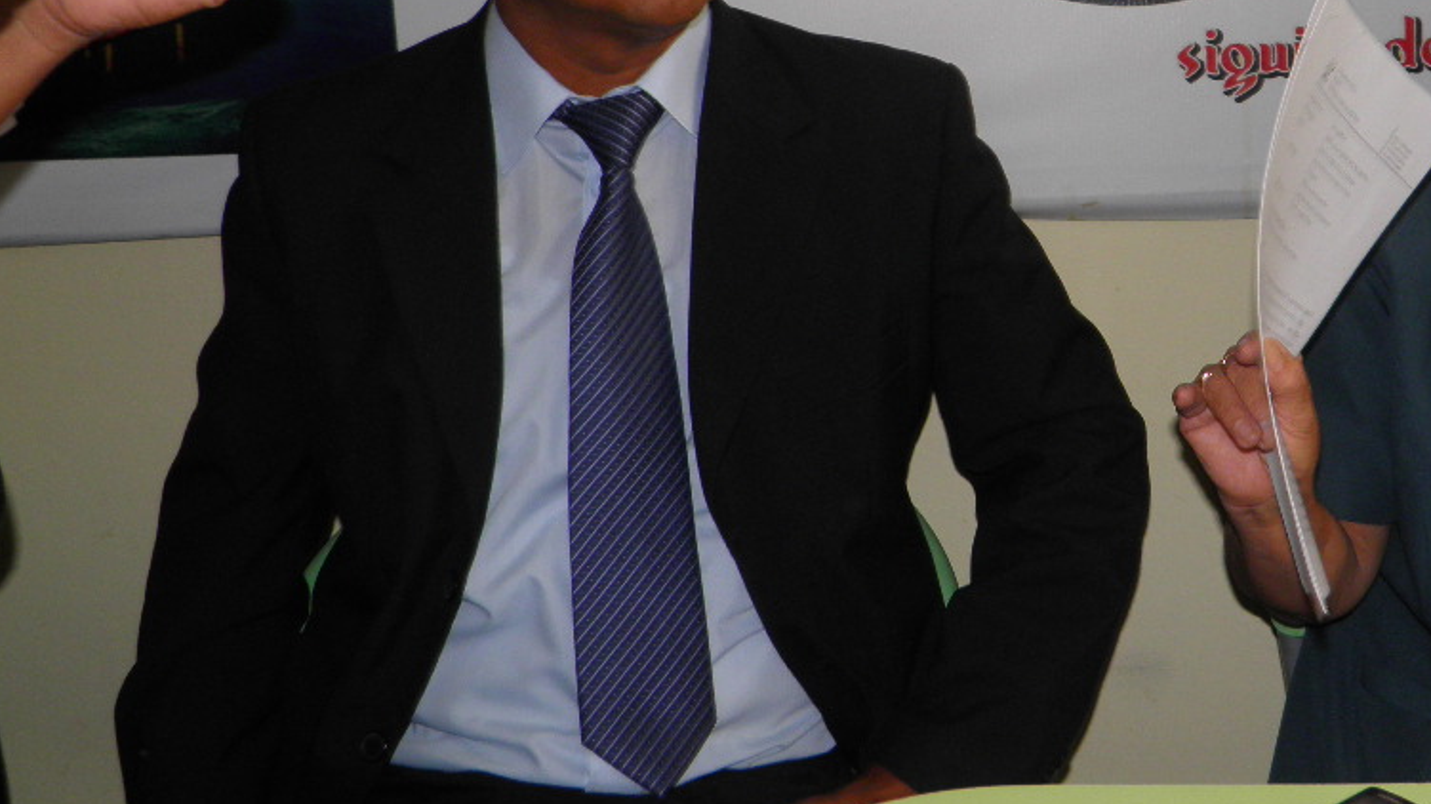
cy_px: 112
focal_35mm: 52
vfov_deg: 22.6
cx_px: 1082
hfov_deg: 38.8
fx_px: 1973
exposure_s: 1/30
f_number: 2.8
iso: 100
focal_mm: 4.9
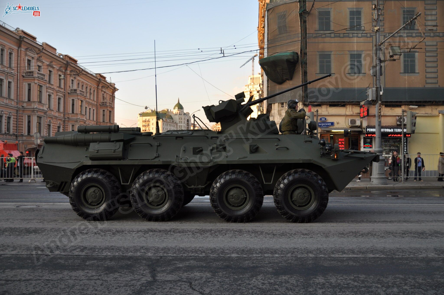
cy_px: 148
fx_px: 480
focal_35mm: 39
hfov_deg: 49.6
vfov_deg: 34.1
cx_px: 222
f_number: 2.8
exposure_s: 1/320
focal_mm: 26
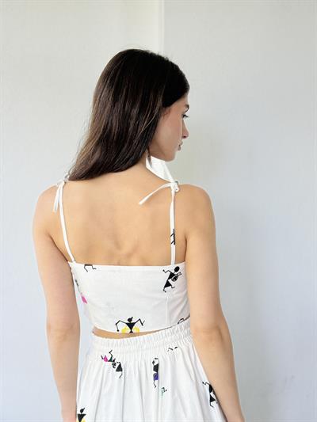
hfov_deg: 30.3
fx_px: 586
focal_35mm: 48
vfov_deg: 39.6
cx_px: 158
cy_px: 211
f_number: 1.78
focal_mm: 6.76
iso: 64
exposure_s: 1/160
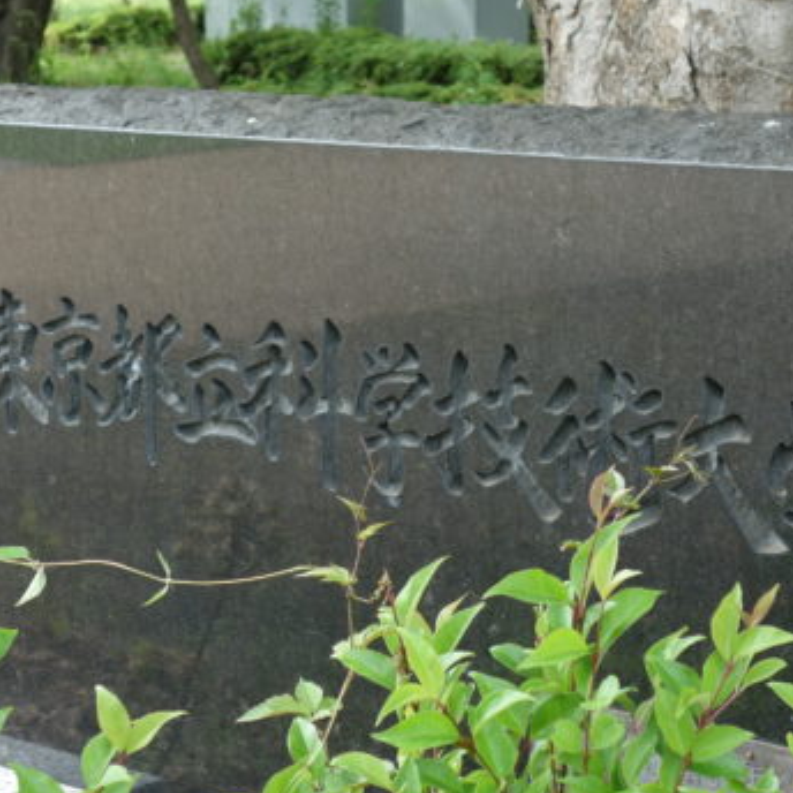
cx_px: 371
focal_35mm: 109
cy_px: 424
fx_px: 2825
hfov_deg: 16.0
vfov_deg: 16.0
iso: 125
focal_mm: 18.23
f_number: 3.5
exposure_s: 1/100
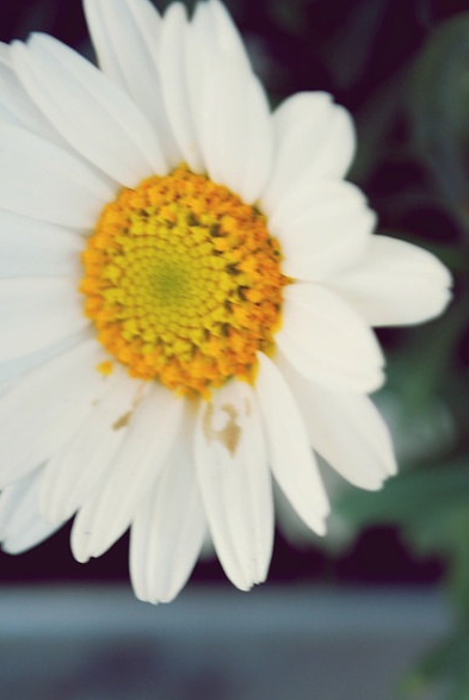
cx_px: 174
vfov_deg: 14.2
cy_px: 569
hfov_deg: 9.6
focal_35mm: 144
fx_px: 2803
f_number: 7.1
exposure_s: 1/60
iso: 200
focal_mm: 55
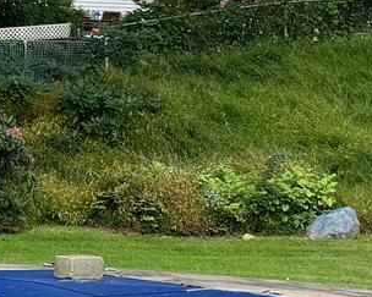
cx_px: -445
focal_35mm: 158
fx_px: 1739
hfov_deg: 10.8
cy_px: 114
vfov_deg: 9.8
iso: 80
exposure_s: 1/419
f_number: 1.78
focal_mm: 6.76
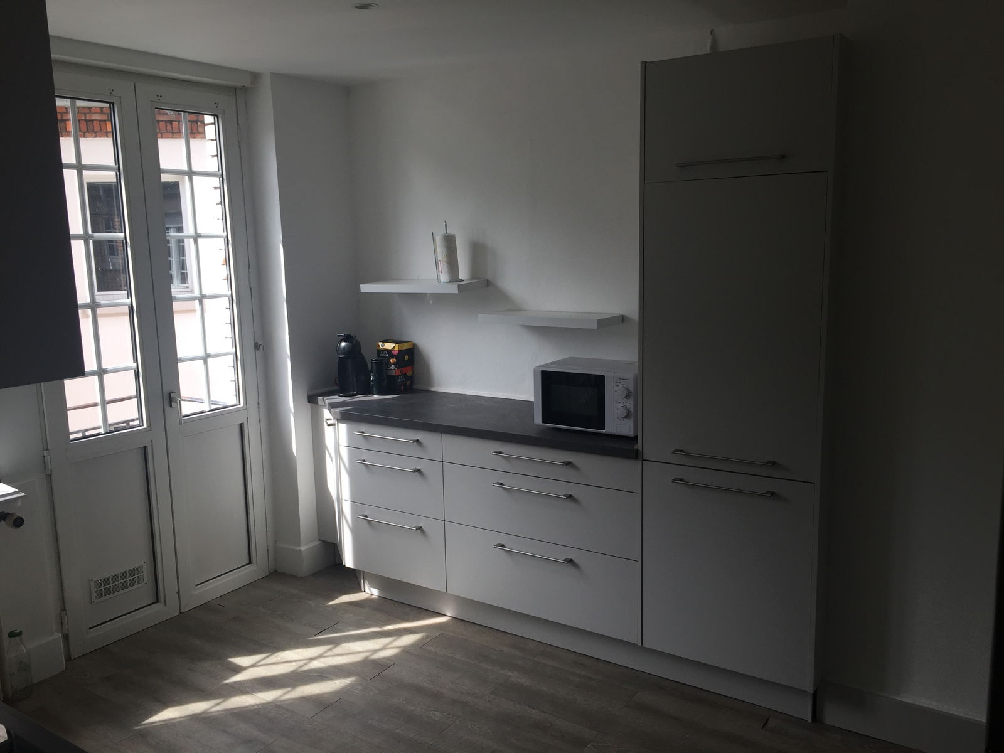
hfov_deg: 61.7
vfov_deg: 48.2
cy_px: 376
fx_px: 841
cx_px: 502
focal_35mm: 29
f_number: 2.2
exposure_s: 1/170
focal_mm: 4.15
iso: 32
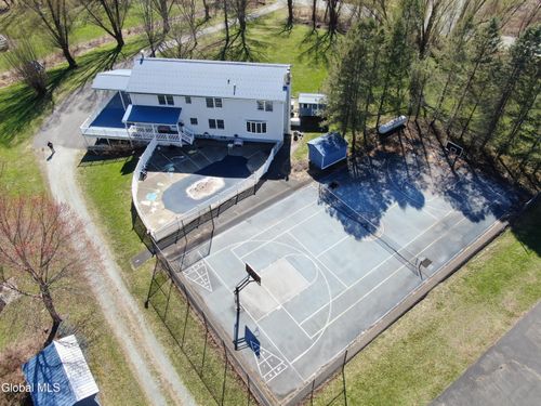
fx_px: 375
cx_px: 270
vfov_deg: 56.8
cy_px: 203
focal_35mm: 24
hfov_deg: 71.6
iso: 100
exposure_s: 1/30
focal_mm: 4.39
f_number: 2.8
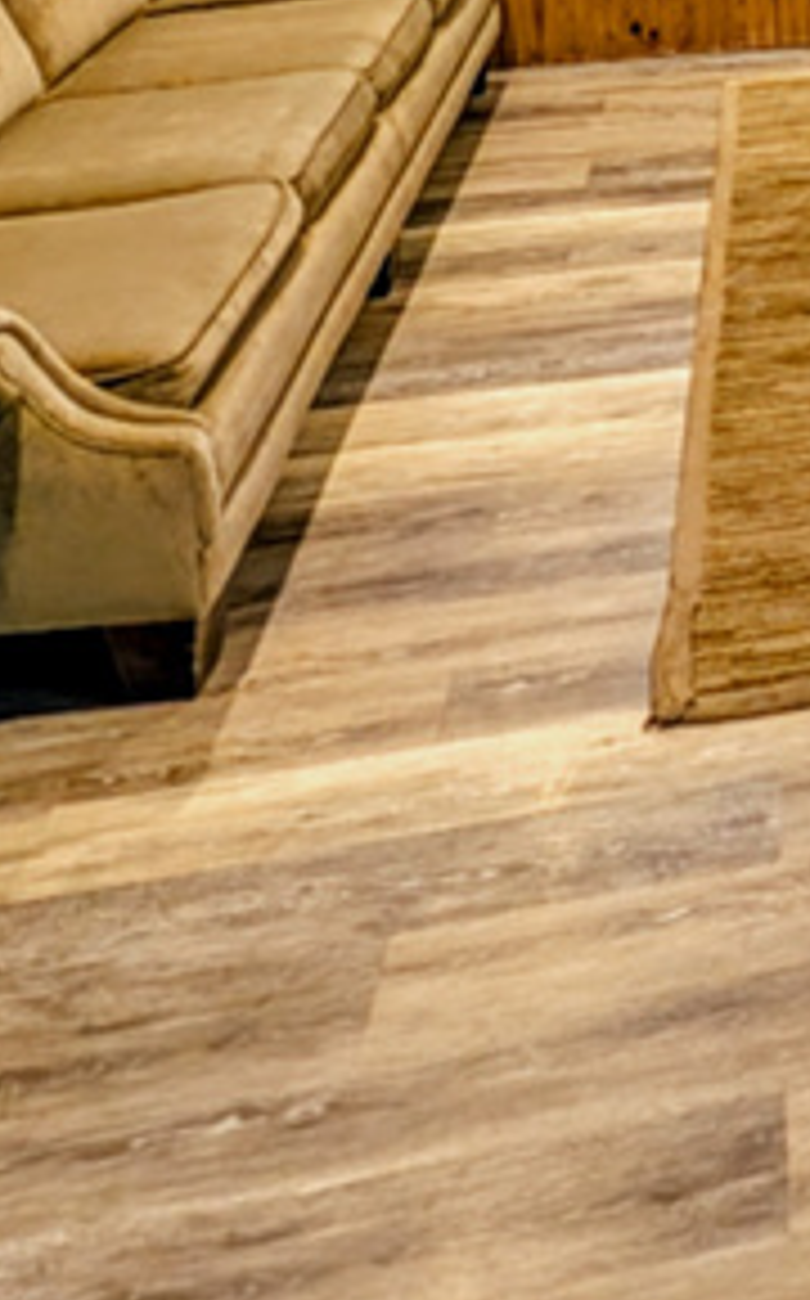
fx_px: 1593
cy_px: -211
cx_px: 1206
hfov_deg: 23.2
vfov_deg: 35.9
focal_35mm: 45
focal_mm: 2.23
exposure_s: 1/40
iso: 101
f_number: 1.95
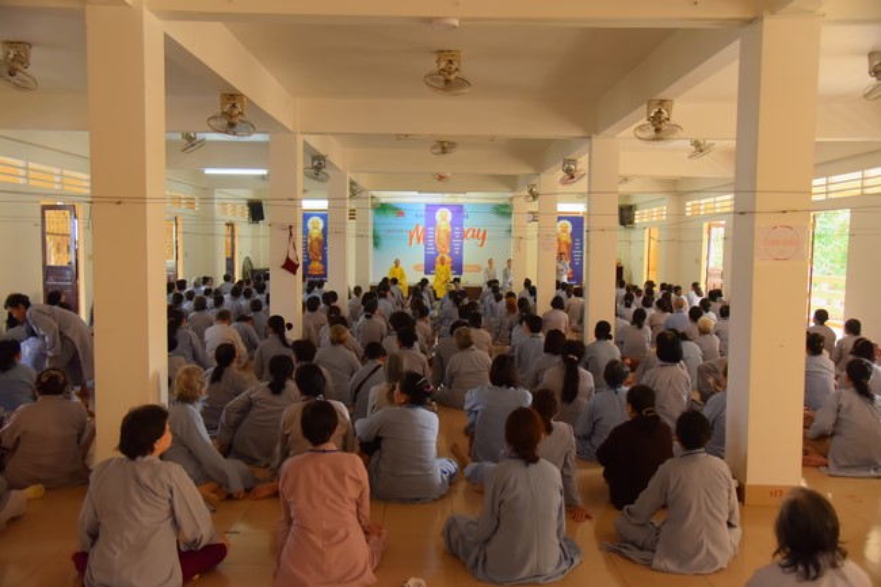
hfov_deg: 58.7
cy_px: 294
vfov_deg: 41.1
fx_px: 783
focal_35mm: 32
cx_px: 440
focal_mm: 32
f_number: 4.5
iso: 1250
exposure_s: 1/100
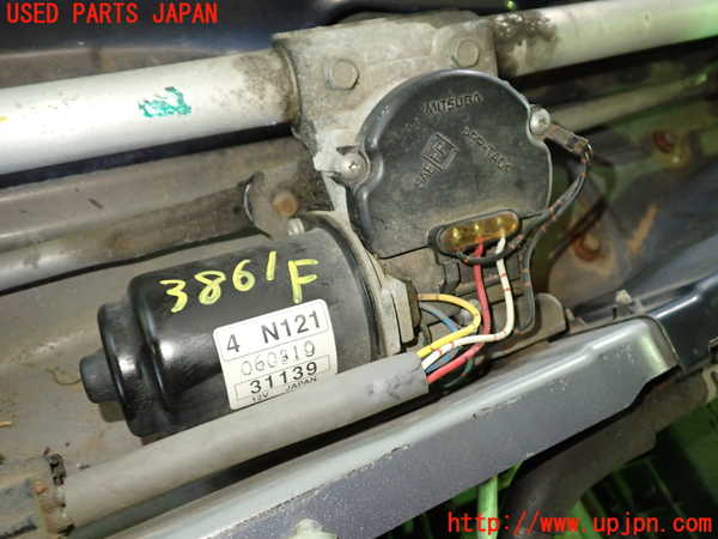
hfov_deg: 60.0
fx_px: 622
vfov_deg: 46.8
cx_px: 359
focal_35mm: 30
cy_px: 270
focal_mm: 5.4
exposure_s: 1/30
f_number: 2.3
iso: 500
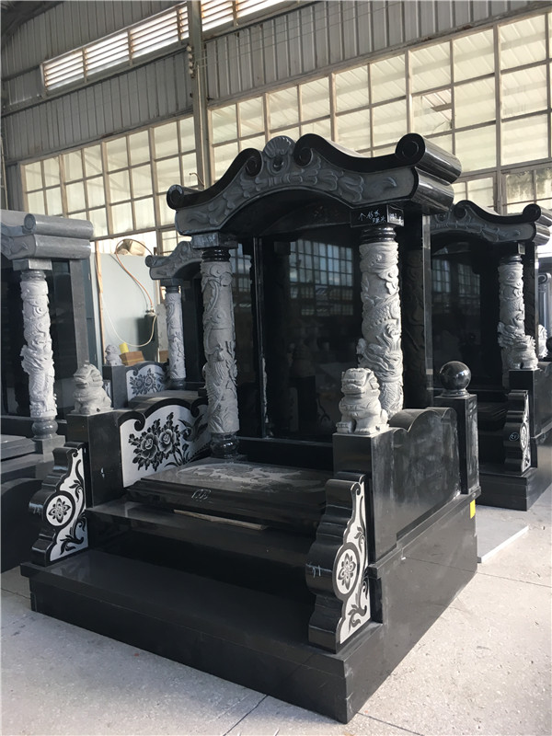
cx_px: 276
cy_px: 368
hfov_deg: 48.2
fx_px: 617
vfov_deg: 61.7
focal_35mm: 29
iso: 80
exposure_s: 1/33
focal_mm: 4.15
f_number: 2.2
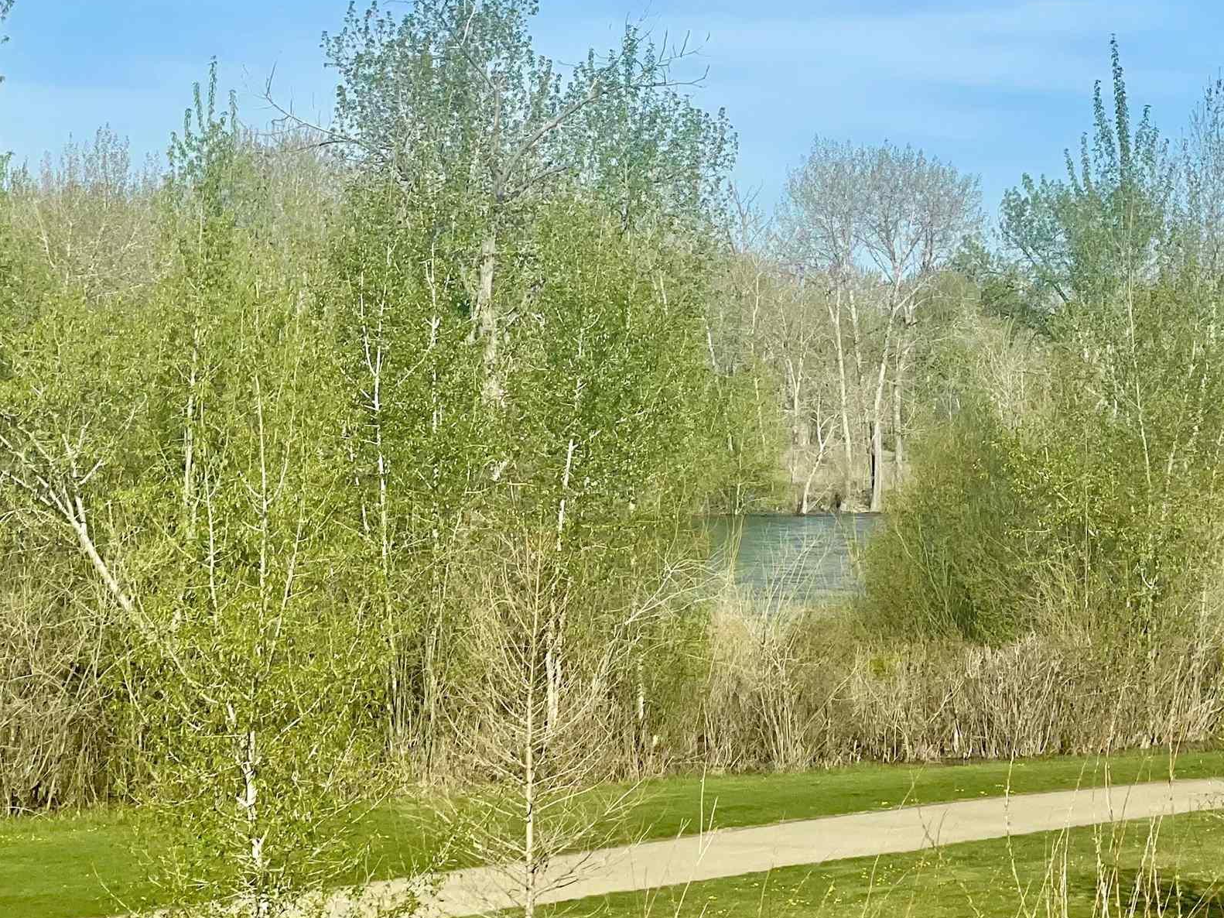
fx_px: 3571
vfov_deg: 14.6
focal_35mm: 101
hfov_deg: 19.4
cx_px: 779
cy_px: 216
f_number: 2
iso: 25
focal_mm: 6
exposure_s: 1/1916
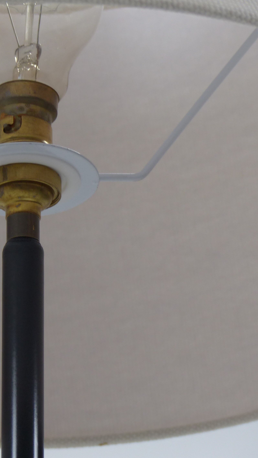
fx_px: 2518
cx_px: -45
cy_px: 229
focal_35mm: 207
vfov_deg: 10.4
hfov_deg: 5.8
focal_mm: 25.6
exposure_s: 1/30
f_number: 2.8
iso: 100
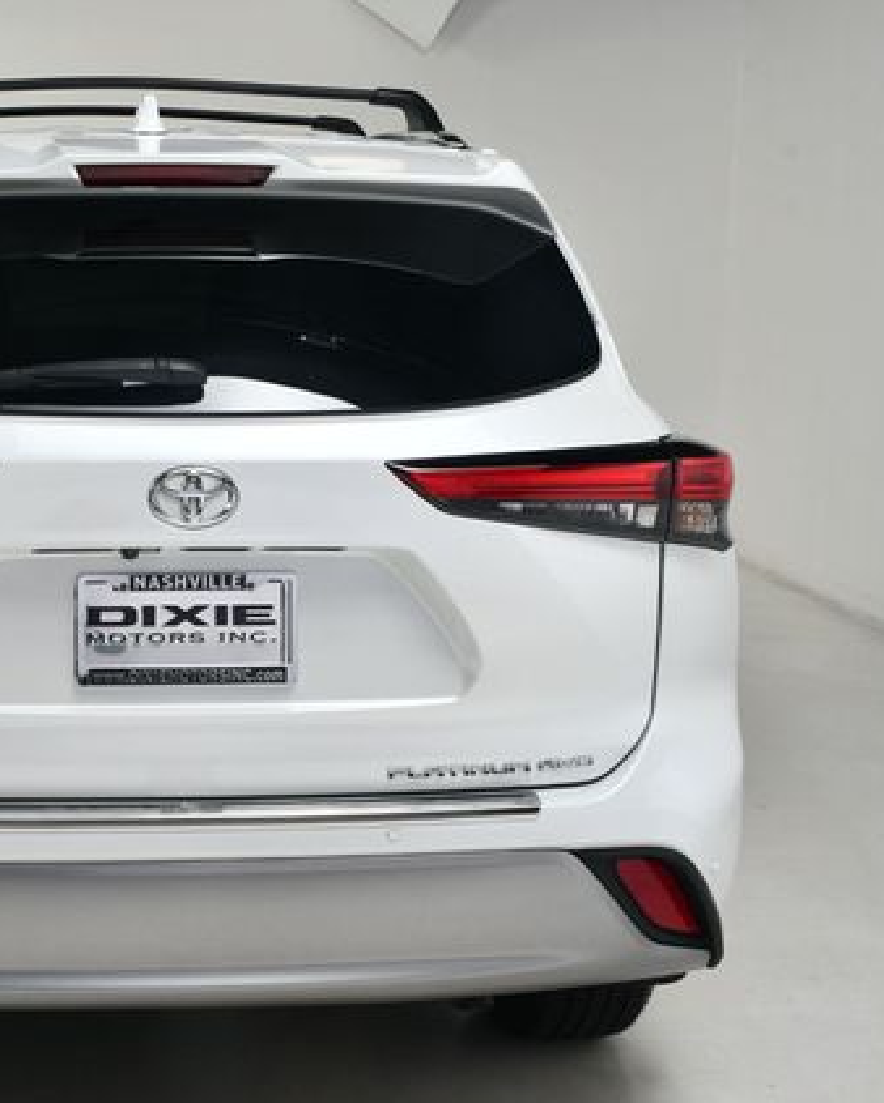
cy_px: 554
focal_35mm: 64
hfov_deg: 23.3
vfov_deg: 29.6
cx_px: 118
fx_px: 2092
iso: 100
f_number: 13
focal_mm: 30
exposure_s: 1/160
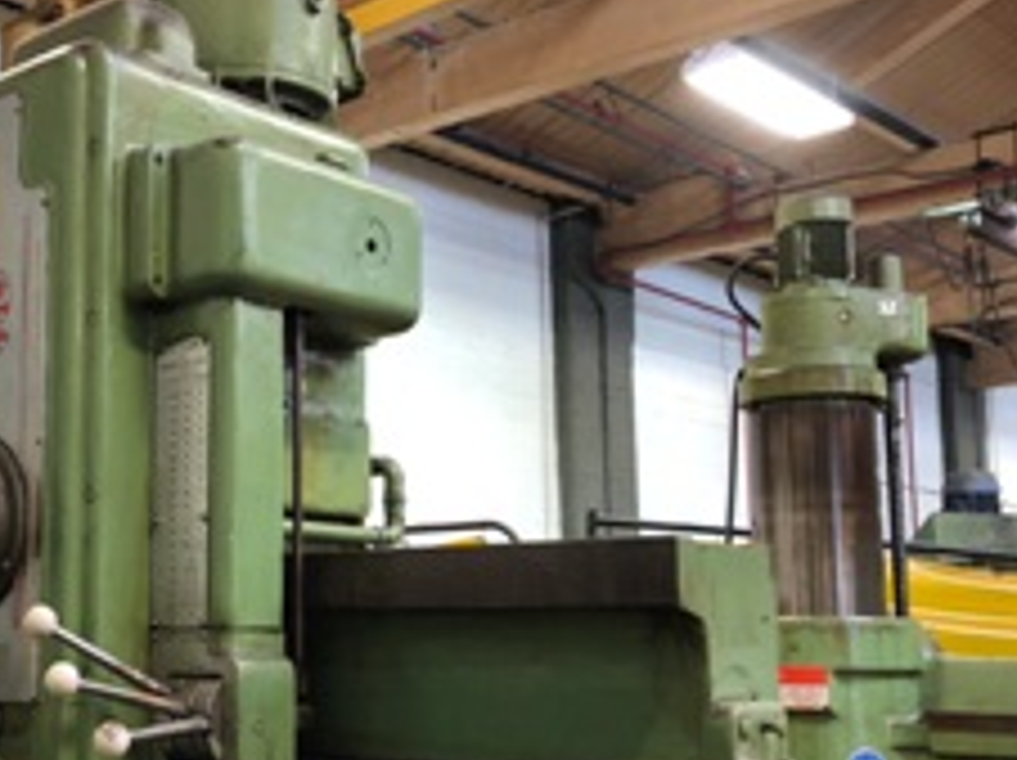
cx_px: 155
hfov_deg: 36.5
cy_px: 463
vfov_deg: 29.0
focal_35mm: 50
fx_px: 1467
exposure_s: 1/17
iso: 50
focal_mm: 3.99
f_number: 1.8
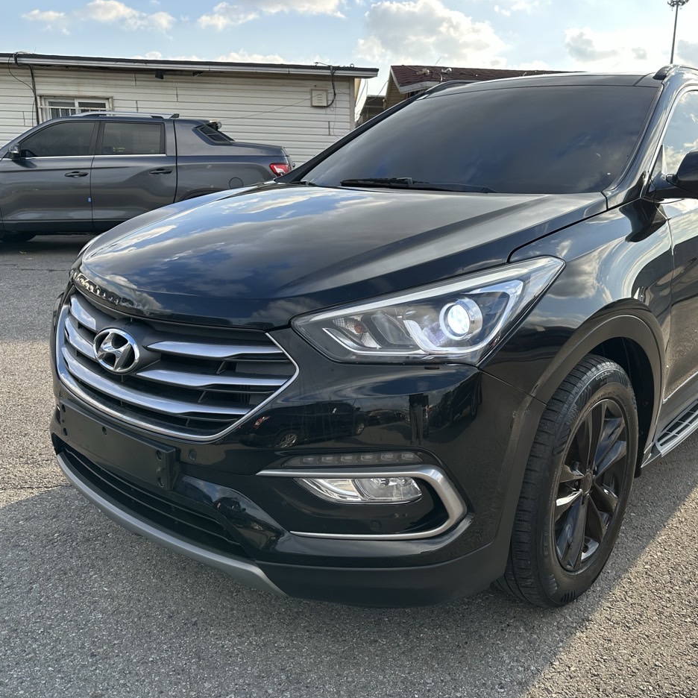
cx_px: 424
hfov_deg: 55.2
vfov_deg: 55.6
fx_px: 662
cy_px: 345
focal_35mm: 29
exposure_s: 1/1241
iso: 80
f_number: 1.78
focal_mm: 6.86
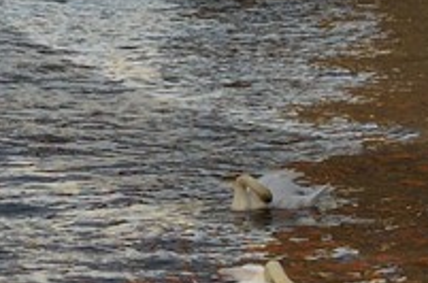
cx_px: 422
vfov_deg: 4.8
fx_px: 3214
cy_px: -638
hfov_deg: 7.6
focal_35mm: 271
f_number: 9
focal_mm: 34
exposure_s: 1/125
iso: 200
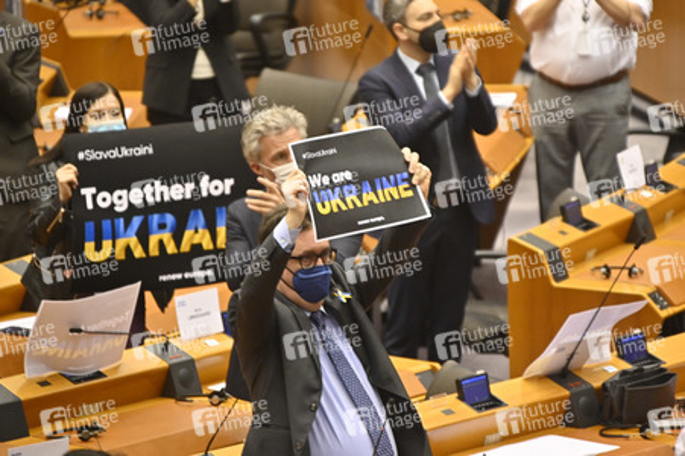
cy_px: 228
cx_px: 342
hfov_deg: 6.4
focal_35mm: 320
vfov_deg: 4.3
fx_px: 6084
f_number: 6.3
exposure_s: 1/200
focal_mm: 320
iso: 2500
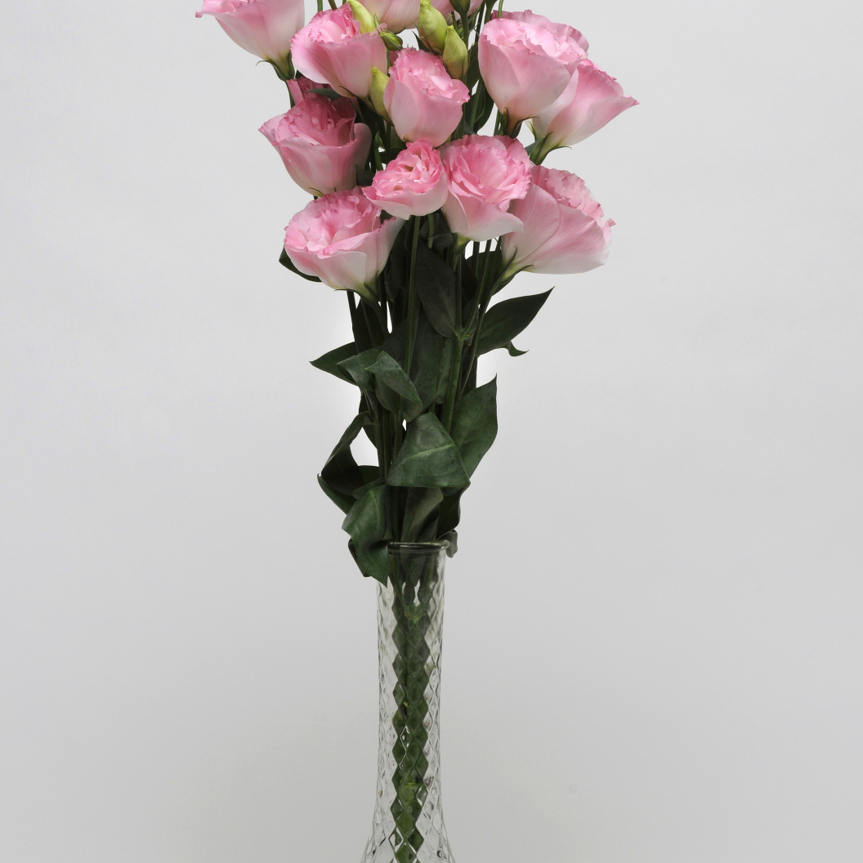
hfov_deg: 12.9
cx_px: 433
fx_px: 3808
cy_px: 338
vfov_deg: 12.9
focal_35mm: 135
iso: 200
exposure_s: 1/60
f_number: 14
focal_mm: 70
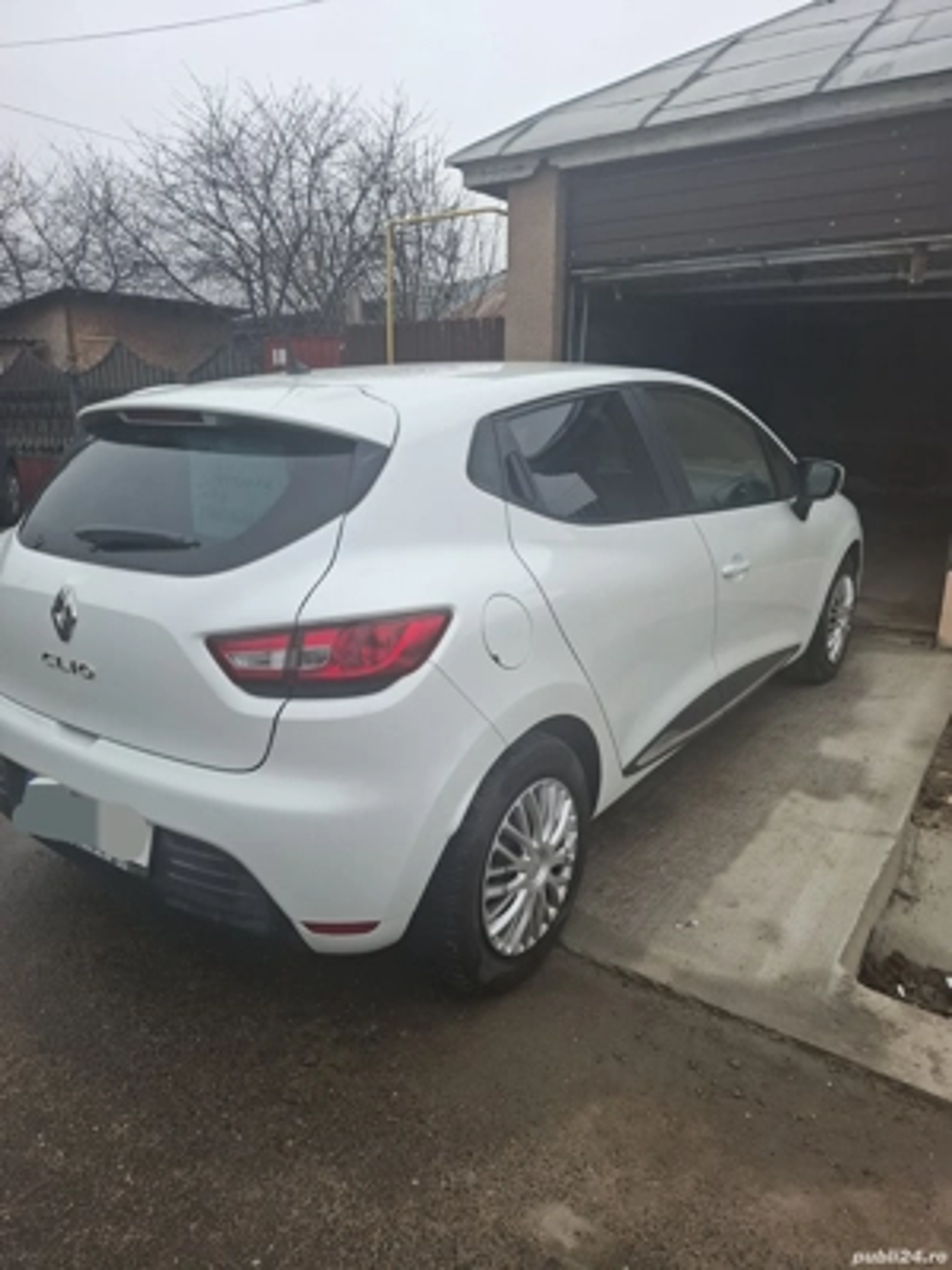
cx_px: 476
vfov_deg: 73.9
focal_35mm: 23
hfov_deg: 58.9
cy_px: 635
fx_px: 843
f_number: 1.8
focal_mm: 5.54
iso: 50
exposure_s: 1/303
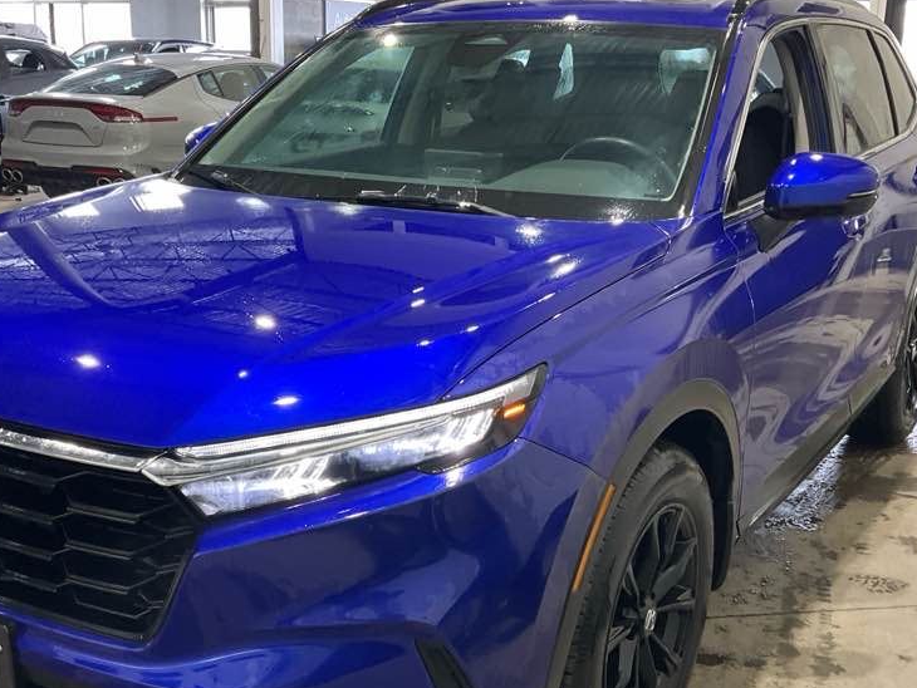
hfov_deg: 42.0
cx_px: 413
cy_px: 406
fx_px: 1192
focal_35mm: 45
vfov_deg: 32.1
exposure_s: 1/60
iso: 125
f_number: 1.8
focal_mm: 3
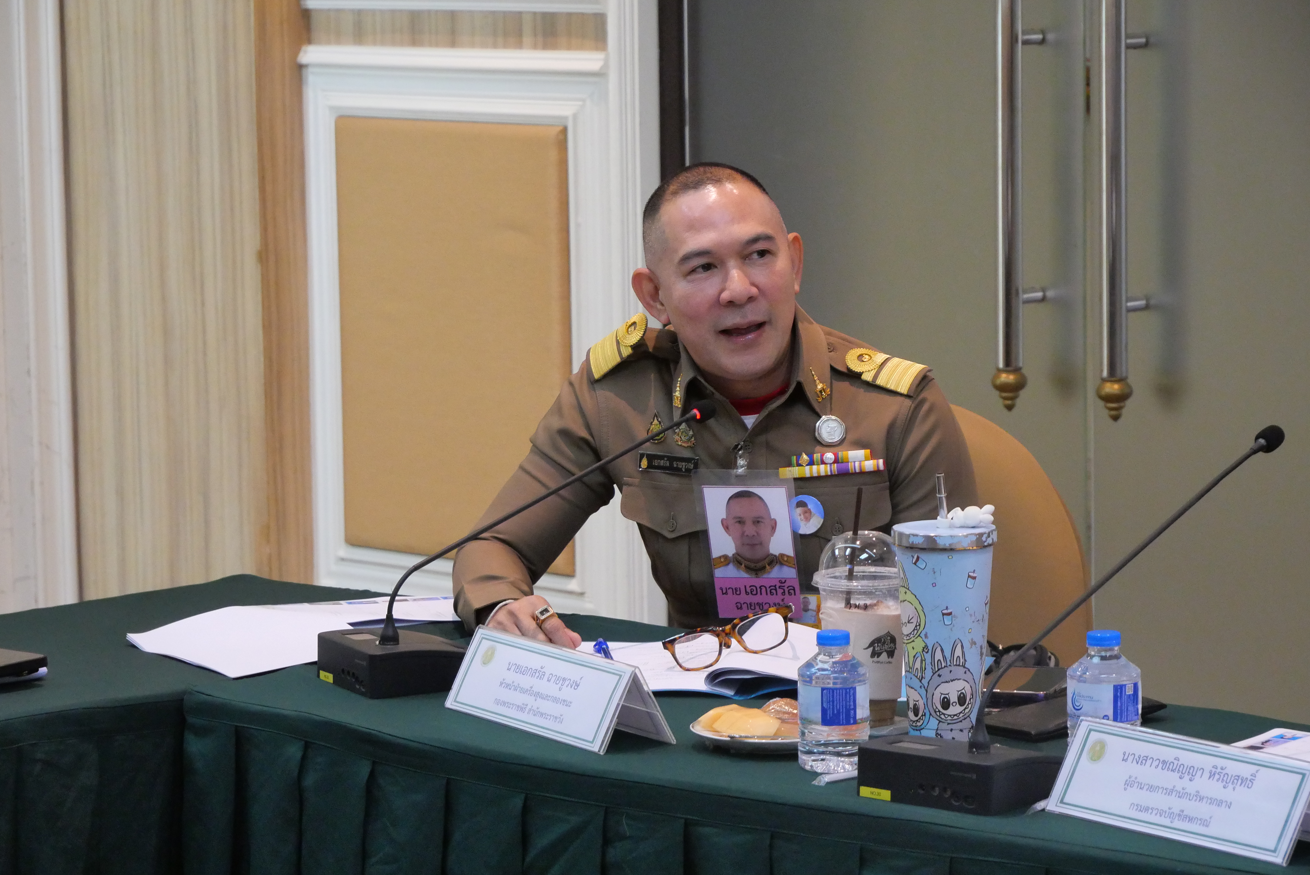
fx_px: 4515
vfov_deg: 11.1
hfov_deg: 16.5
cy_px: 438
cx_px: 655
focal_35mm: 124
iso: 3200
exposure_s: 1/80
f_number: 5.6
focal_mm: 60
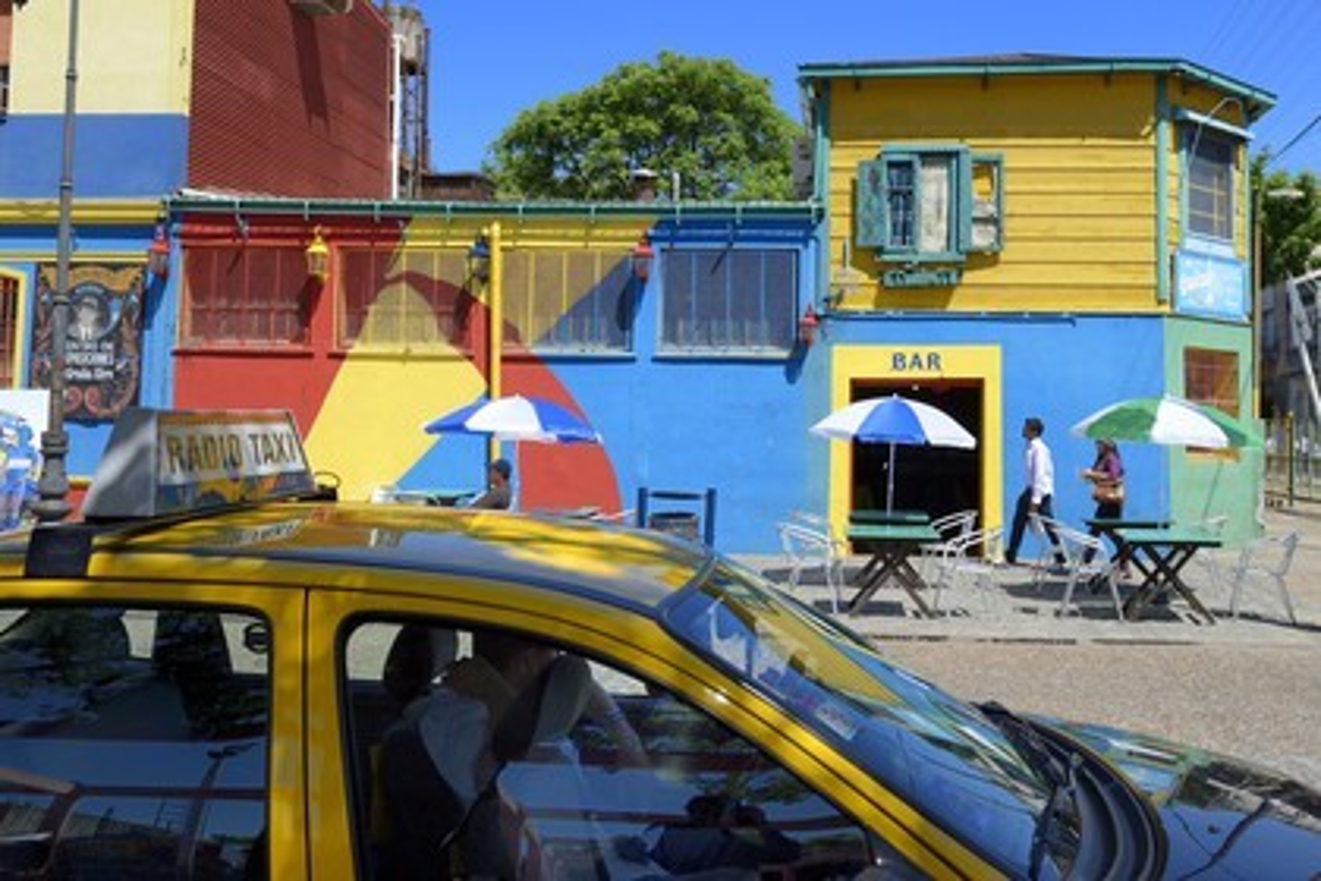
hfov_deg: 63.7
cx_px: 660
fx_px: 1064
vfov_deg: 45.0
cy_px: 440
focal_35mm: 29
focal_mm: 29
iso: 200
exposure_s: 1/250
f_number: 10
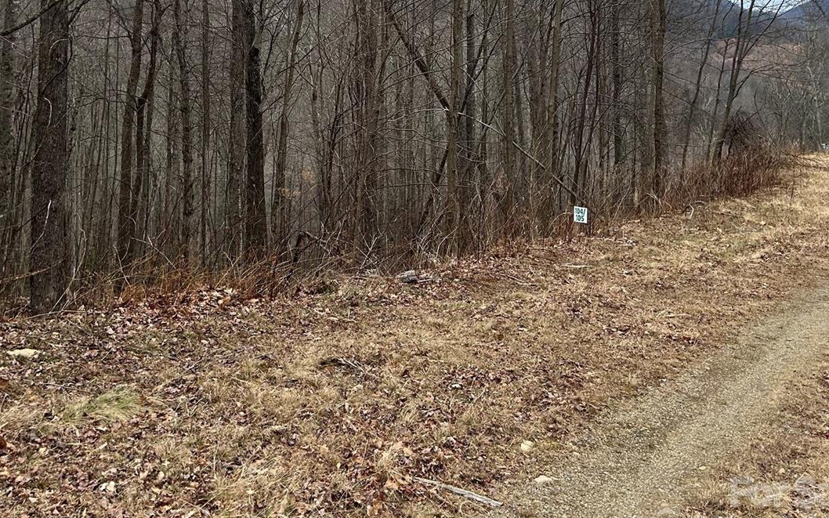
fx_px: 904
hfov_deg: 49.3
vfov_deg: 29.2
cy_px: -39
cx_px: 419
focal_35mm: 40
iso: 50
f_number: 1.5
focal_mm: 5.7
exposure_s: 1/1645
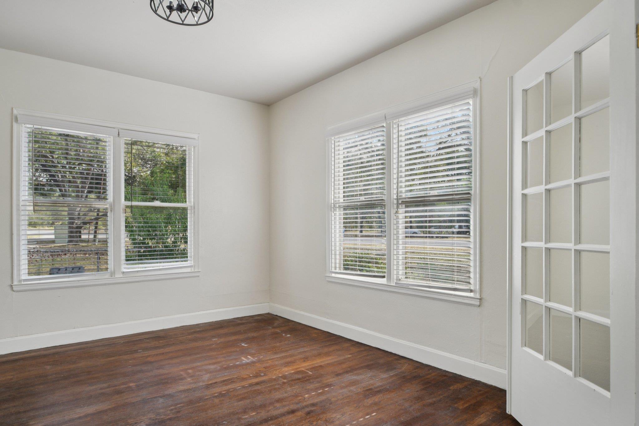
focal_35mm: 21
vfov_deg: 59.5
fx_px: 373
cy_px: 213
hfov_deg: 81.2
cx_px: 320
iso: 400
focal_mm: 14
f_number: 8
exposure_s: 1/250
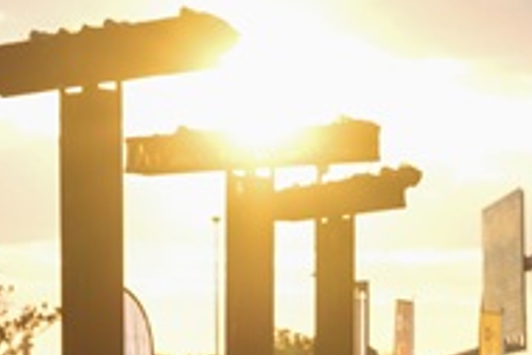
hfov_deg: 9.0
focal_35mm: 229
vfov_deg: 6.0
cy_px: 489
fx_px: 3387
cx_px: 431
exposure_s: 1/320
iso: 125
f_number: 4
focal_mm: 58
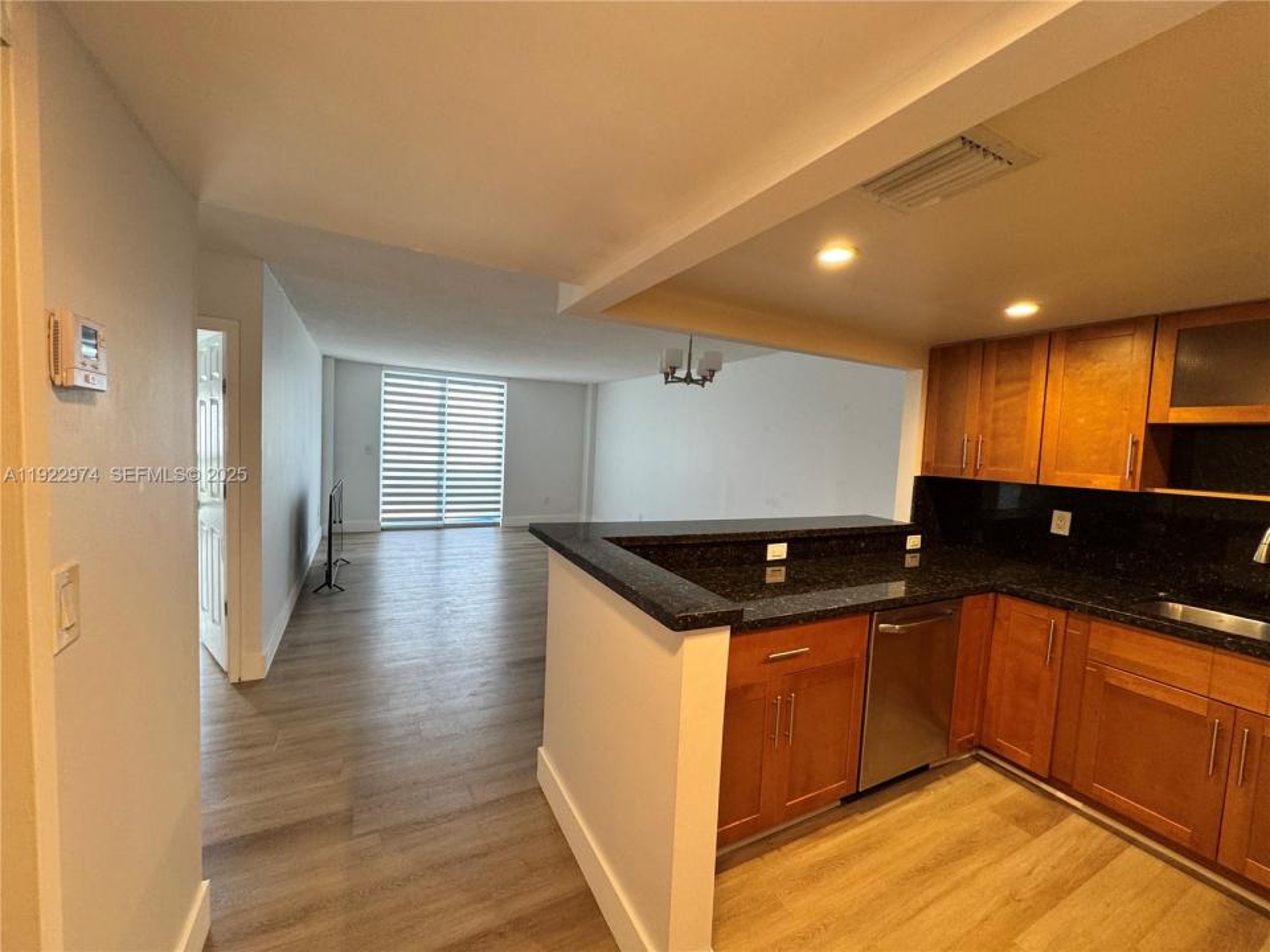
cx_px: 635
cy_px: 476
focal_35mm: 14
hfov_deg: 102.1
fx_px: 514
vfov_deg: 85.7
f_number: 2.2
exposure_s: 1/60
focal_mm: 2.22
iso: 160
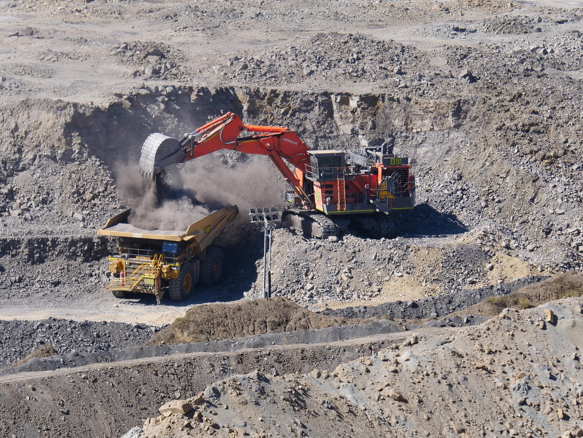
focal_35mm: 270
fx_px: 4547
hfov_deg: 7.3
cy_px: 211
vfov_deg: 5.5
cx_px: 260
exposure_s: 1/1000
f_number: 4.5
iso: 200
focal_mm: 85
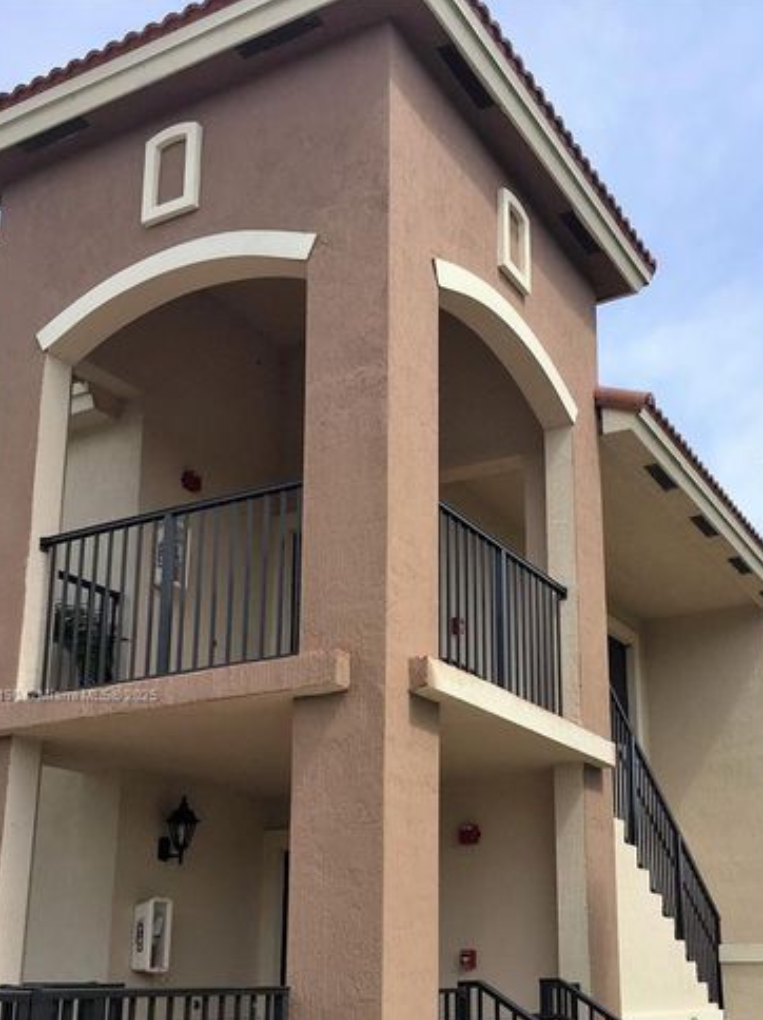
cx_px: 470
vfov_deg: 46.0
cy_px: 697
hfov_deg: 35.7
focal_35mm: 40
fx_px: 1178
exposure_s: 1/1721
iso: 32
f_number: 2.2
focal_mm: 4.15
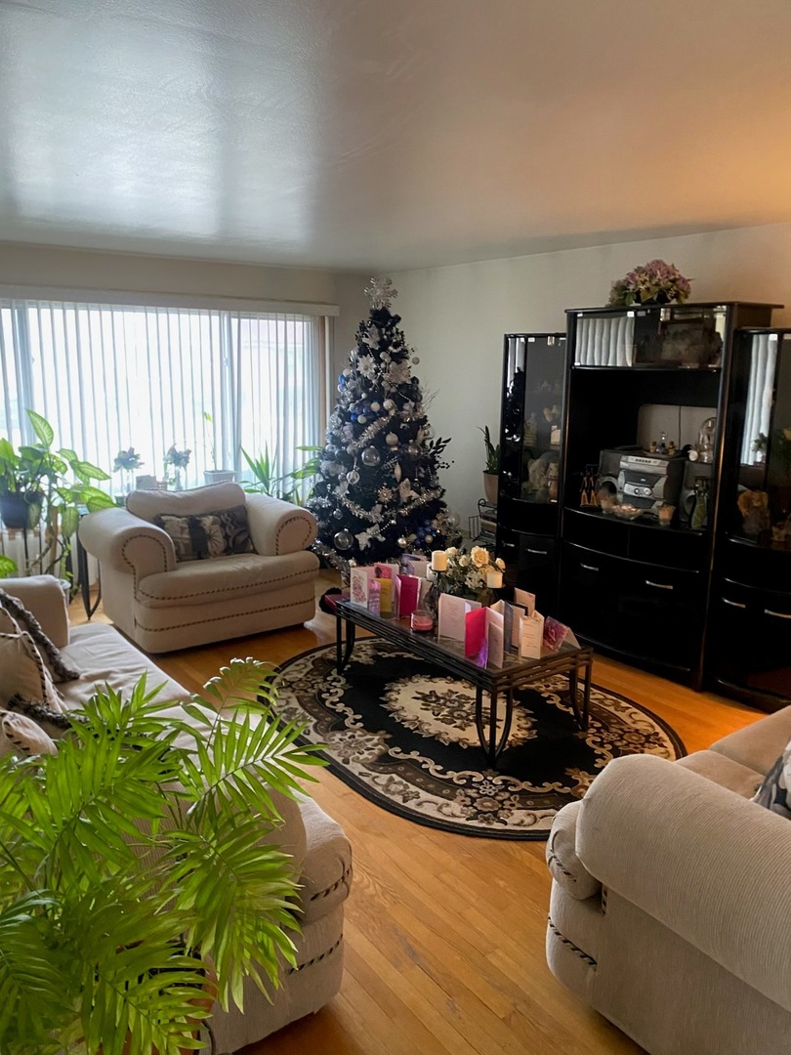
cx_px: 396
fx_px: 792
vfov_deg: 67.3
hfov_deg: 53.1
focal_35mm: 26
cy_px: 528
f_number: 1.8
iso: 400
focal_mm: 4.25
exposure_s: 1/40
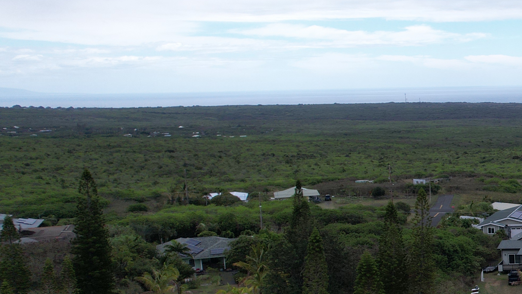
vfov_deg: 18.7
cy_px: 226
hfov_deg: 26.5
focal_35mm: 64
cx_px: 721
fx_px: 886
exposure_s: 1/1000
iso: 100
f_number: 2.8
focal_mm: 8.38
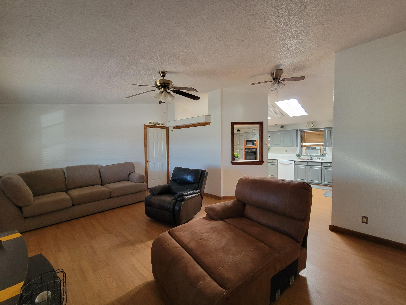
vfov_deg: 89.9
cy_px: 152
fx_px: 152
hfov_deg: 106.2
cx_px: 203
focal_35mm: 13
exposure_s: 1/30
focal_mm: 2.2
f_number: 2.2
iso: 320
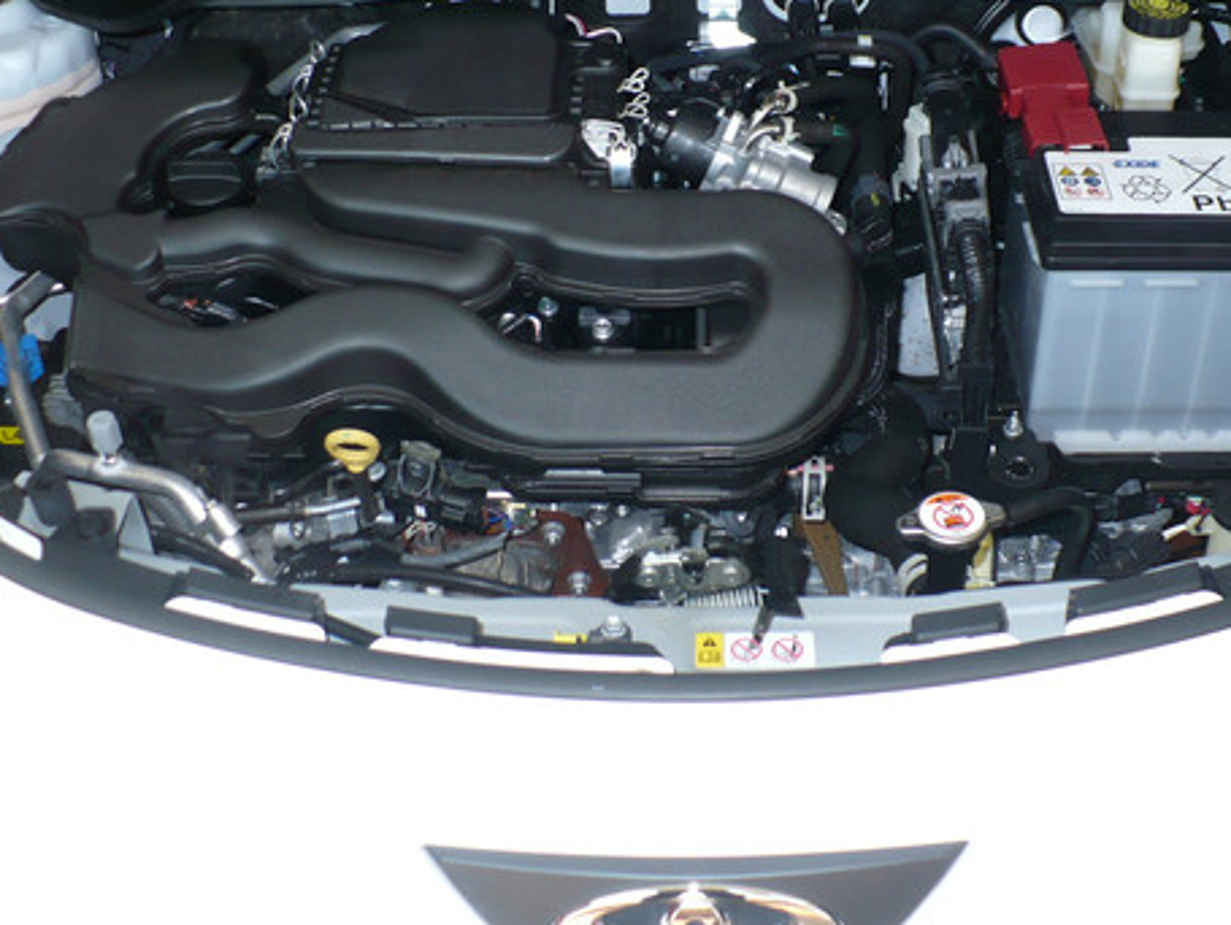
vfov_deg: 28.0
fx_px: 1851
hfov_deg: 36.7
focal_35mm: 52
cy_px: 343
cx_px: 717
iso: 100
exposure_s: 1/60
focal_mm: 6.1
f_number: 2.8
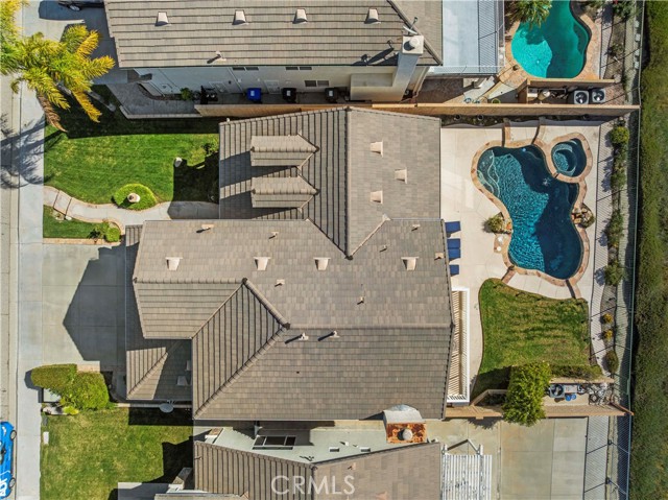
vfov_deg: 56.8
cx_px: 334
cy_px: 250
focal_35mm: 24
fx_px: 463
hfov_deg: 71.6
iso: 100
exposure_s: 1/800
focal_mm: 12.29
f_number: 4.5
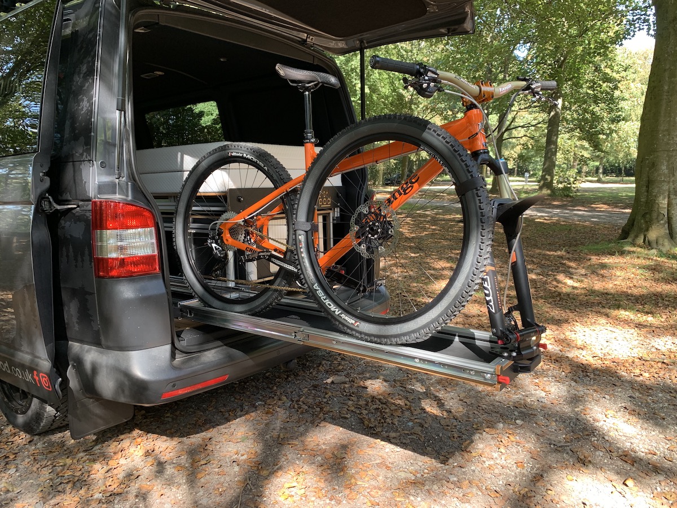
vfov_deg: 53.1
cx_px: 338
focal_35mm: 26
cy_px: 254
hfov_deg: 67.3
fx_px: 508
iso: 50
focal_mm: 4.25
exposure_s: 1/121
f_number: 1.8
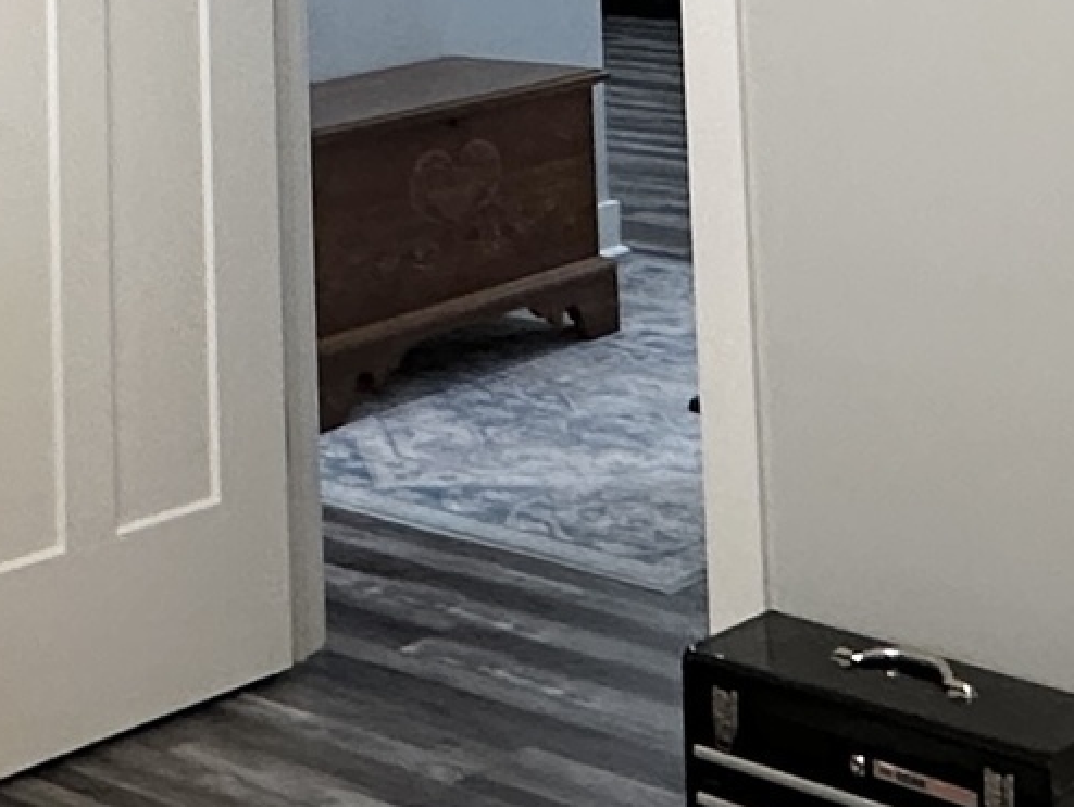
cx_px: 213
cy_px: -676
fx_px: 2701
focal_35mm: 87
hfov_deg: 22.2
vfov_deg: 14.7
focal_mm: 2.22
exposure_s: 1/120
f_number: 2.2
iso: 200
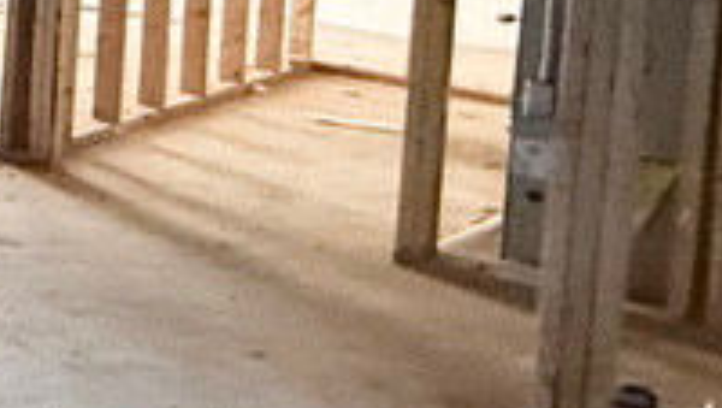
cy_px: -231
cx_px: -978
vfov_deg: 14.4
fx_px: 1495
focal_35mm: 78
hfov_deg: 15.5
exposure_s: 1/73
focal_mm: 2.22
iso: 400
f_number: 2.2
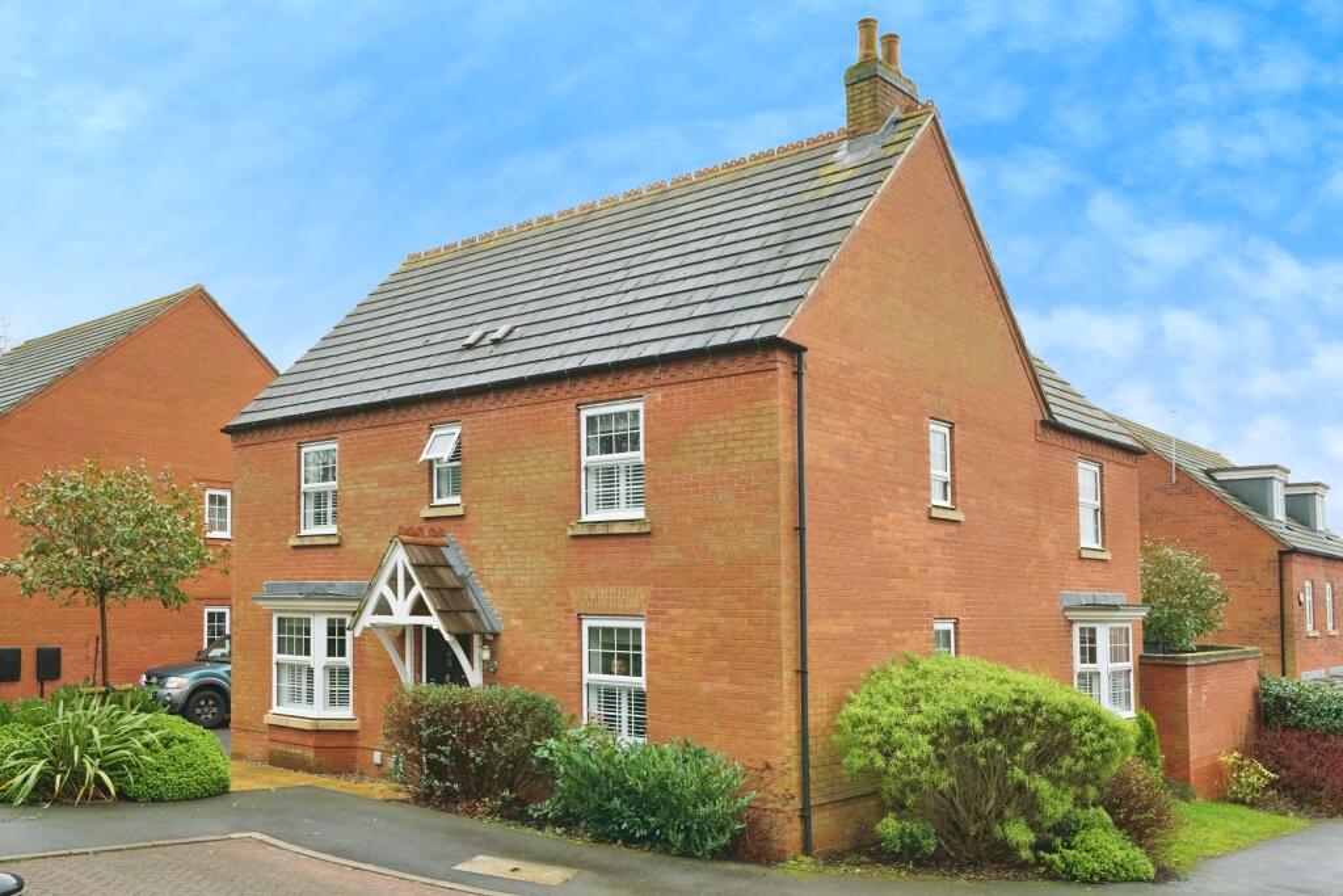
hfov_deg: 61.9
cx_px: 672
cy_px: 448
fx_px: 1119
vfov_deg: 43.6
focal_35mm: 30
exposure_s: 1/320
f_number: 8
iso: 2000
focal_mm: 30
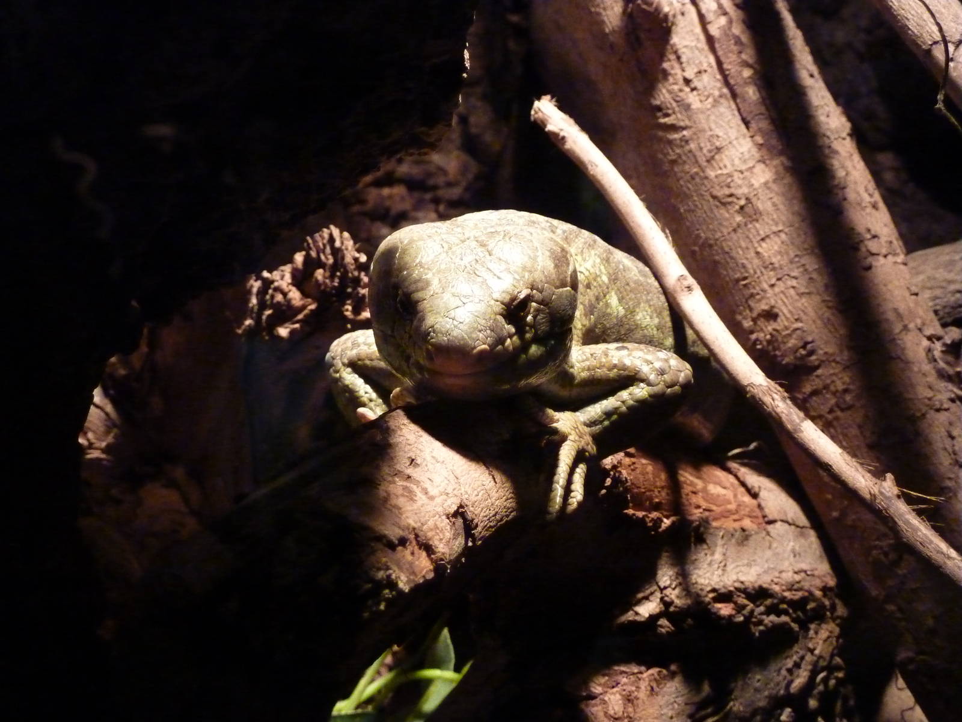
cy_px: 361
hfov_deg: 25.0
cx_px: 481
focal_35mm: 78
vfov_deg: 18.9
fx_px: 2168
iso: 800
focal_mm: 12.8
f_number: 4.2
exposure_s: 1/30
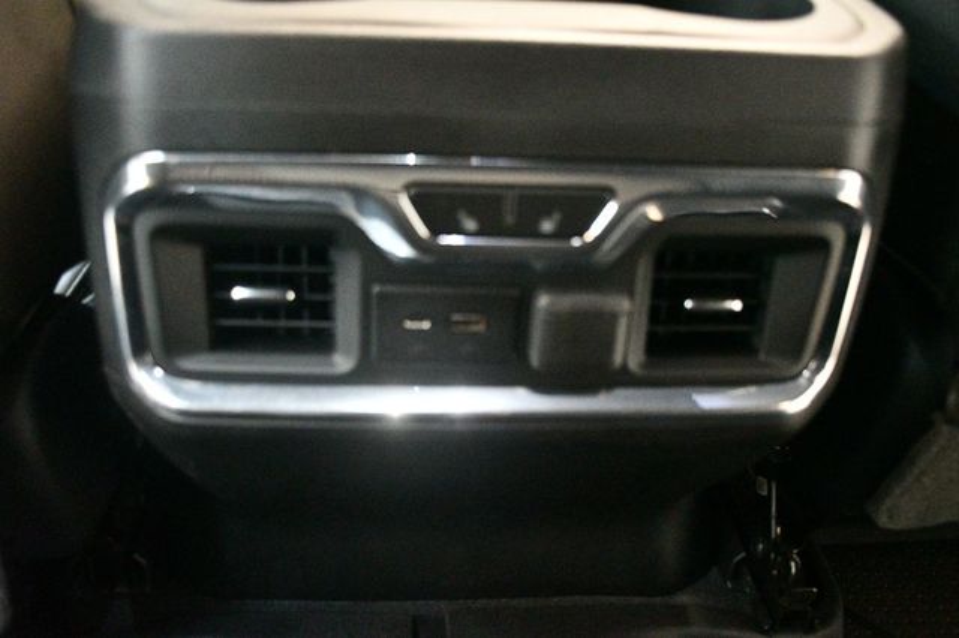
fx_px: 958
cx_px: 480
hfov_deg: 53.2
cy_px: 319
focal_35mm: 36
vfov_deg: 36.8
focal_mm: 24
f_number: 3.8
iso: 12800
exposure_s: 1/60
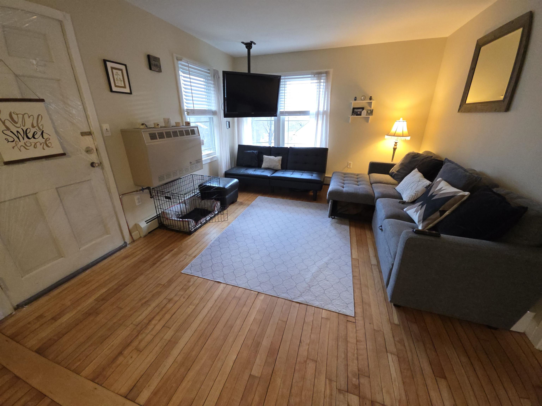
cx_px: 271
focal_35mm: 13
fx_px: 204
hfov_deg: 106.2
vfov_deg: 89.9
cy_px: 203
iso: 400
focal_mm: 2.2
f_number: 1.9
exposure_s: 1/60
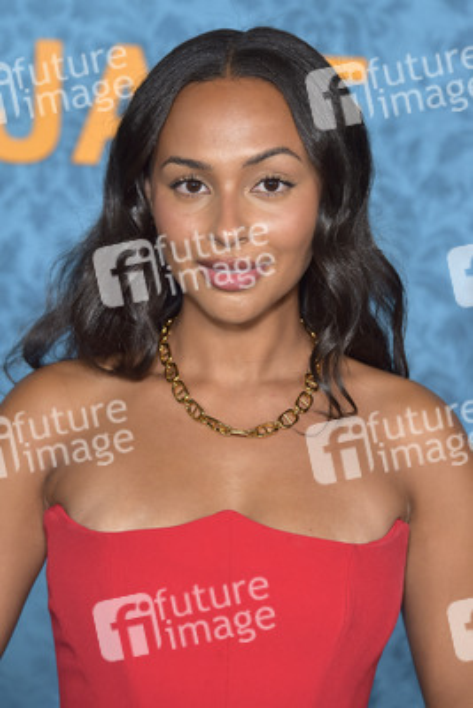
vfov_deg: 14.1
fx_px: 2855
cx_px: 236
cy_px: 354
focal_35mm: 145
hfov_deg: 9.5
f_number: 6.3
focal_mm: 145
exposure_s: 1/200
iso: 640
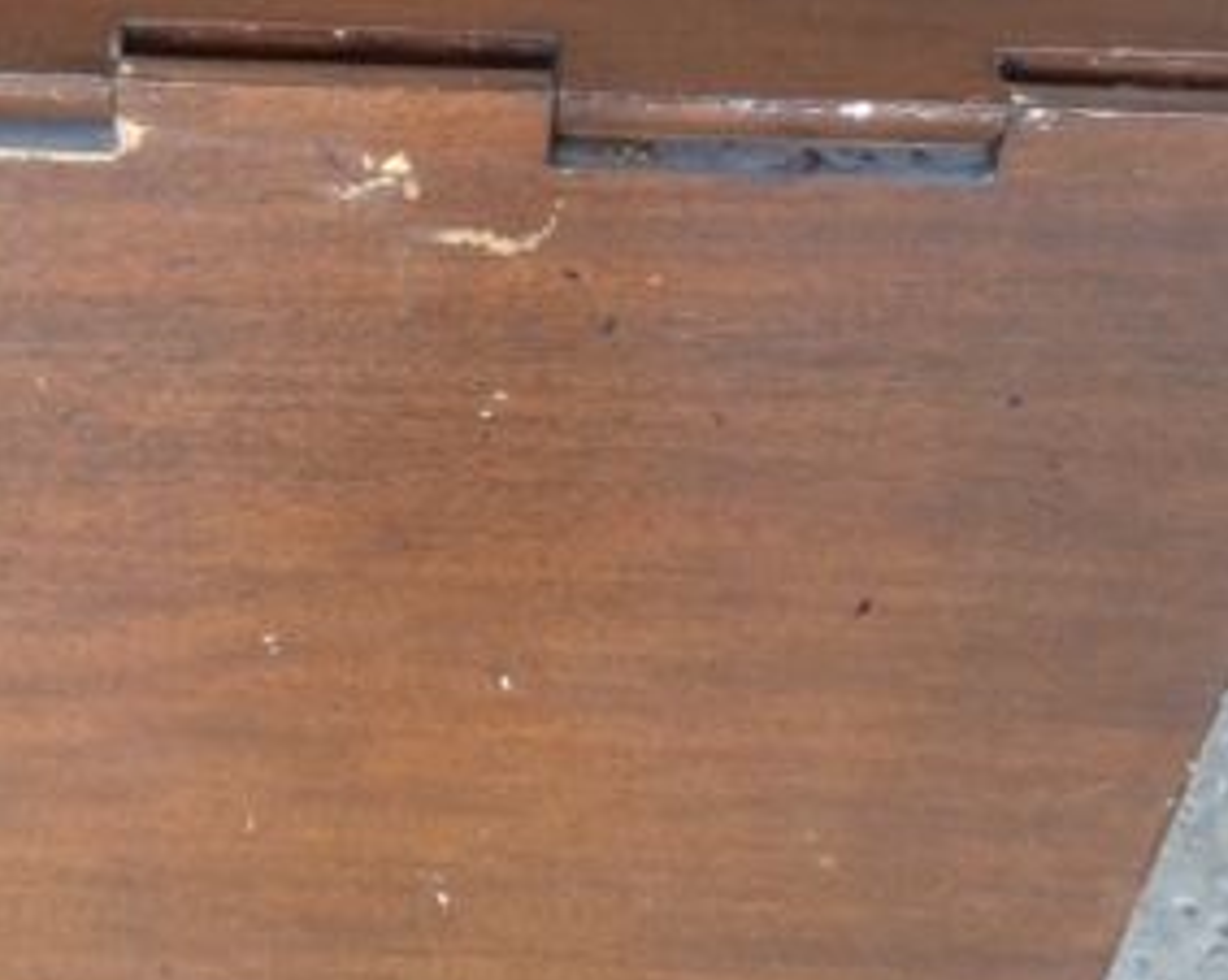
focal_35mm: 64
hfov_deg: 29.0
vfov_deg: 23.5
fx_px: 2324
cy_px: 204
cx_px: 265
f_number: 2.2
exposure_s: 1/40
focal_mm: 4.15
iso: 40
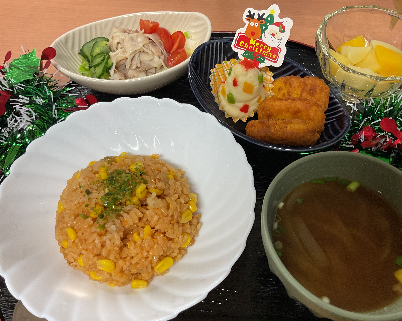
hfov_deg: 57.1
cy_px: 159
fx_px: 369
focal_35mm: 31
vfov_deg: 47.1
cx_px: 214
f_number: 1.8
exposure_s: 1/50
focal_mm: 3
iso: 40
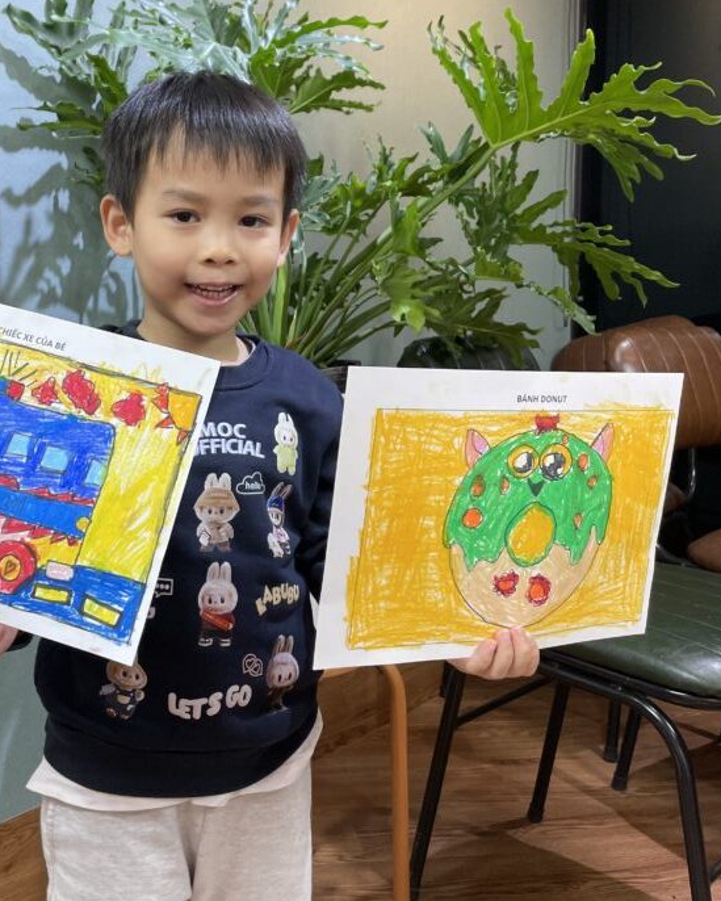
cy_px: 311
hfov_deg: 39.6
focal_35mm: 37
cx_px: 235
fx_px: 987
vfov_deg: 48.4
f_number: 1.6
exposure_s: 1/100
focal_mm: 4.2
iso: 100
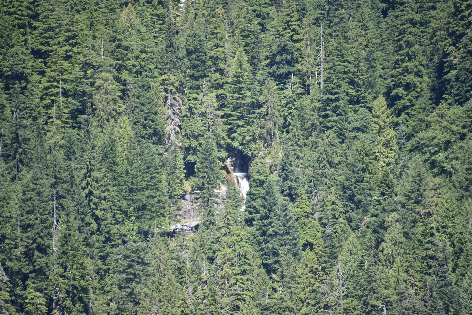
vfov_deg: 4.6
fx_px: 3934
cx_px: 236
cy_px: 158
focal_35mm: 300
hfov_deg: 6.9
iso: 360
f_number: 5.6
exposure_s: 1/640
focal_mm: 300
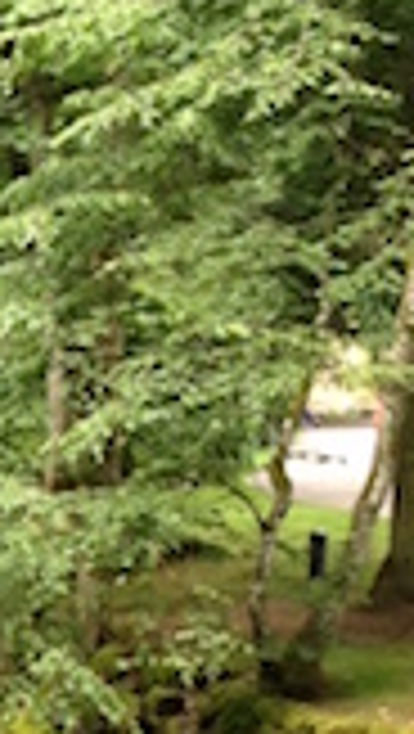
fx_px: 3426
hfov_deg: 6.7
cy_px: 743
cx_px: -396
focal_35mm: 176
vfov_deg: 12.1
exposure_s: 1/60
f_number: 2.4
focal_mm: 4.12
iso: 50
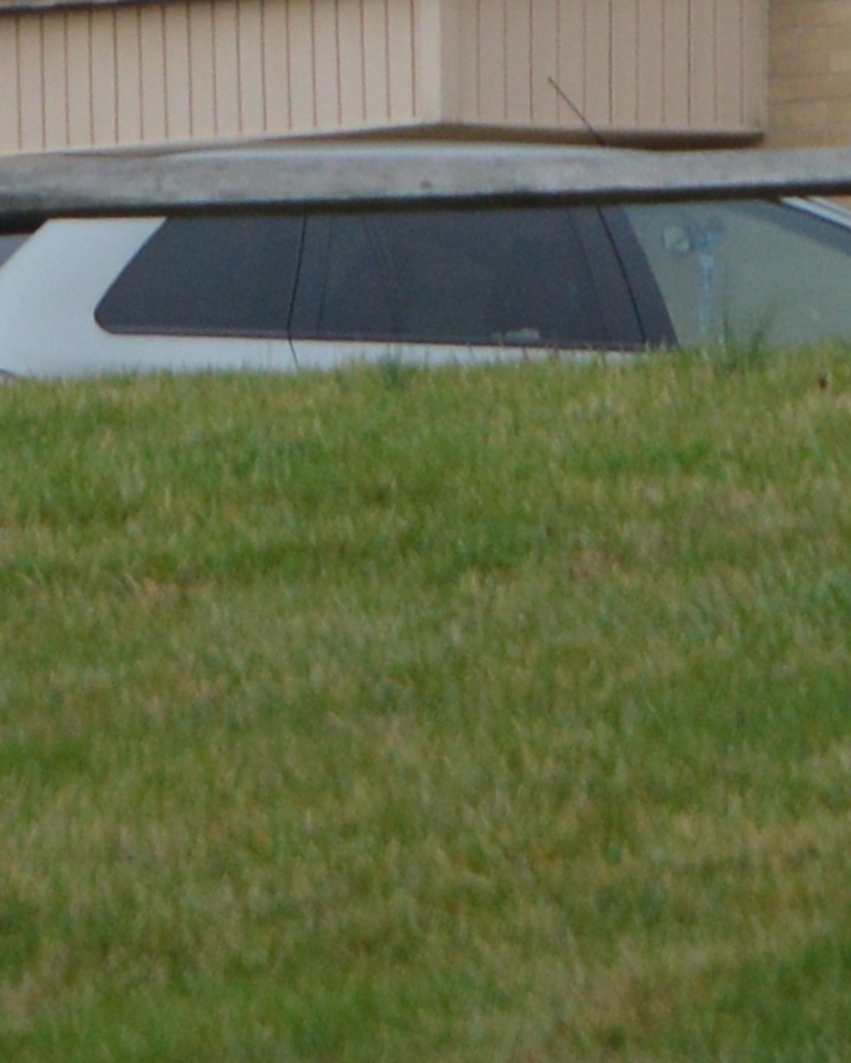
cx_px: 653
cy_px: -1153
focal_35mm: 647
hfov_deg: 2.4
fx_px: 20350
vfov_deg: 3.0
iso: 400
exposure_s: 1/800
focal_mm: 55
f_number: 5.6
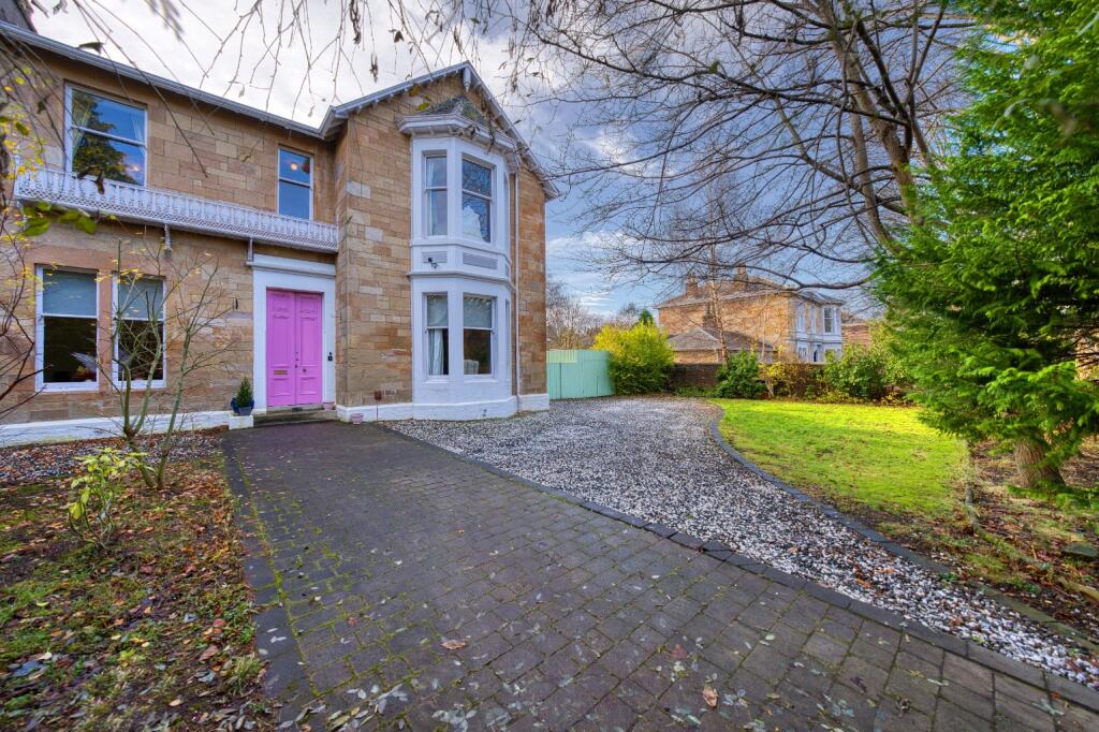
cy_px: 366
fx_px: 366
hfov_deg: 112.6
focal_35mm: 12
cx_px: 550
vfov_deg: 90.0
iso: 160
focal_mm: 12
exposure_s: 1/125
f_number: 5.6
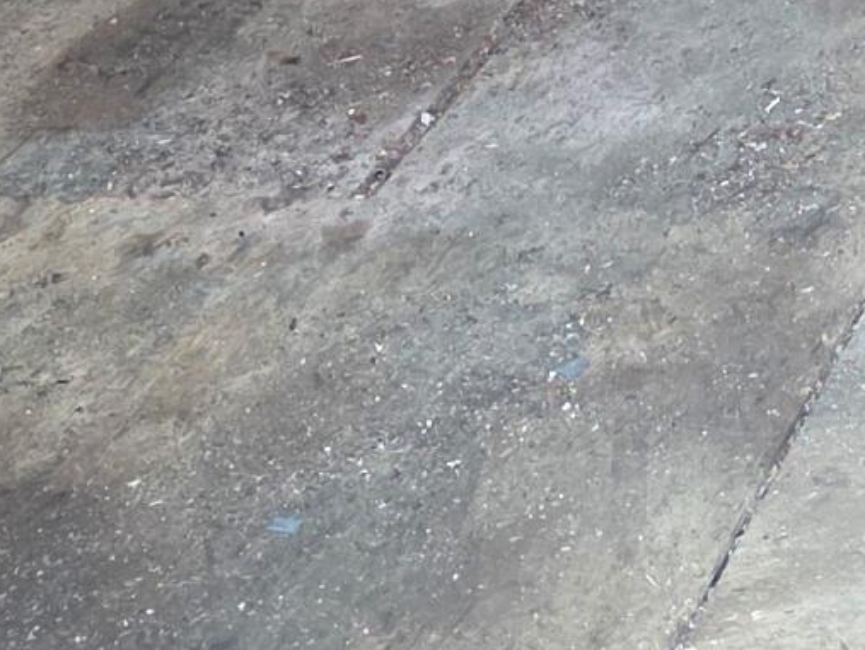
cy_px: -1170
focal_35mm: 136
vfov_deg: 9.2
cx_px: 1732
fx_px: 3401
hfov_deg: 12.7
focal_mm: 6.3
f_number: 1.7
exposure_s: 1/120
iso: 400
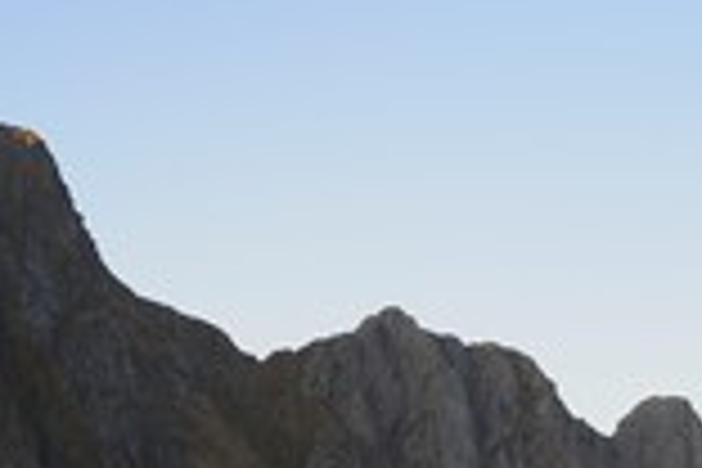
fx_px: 2730
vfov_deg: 9.7
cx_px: 288
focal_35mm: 140
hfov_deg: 14.6
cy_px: 536
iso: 200
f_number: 5.6
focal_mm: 52
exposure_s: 1/160
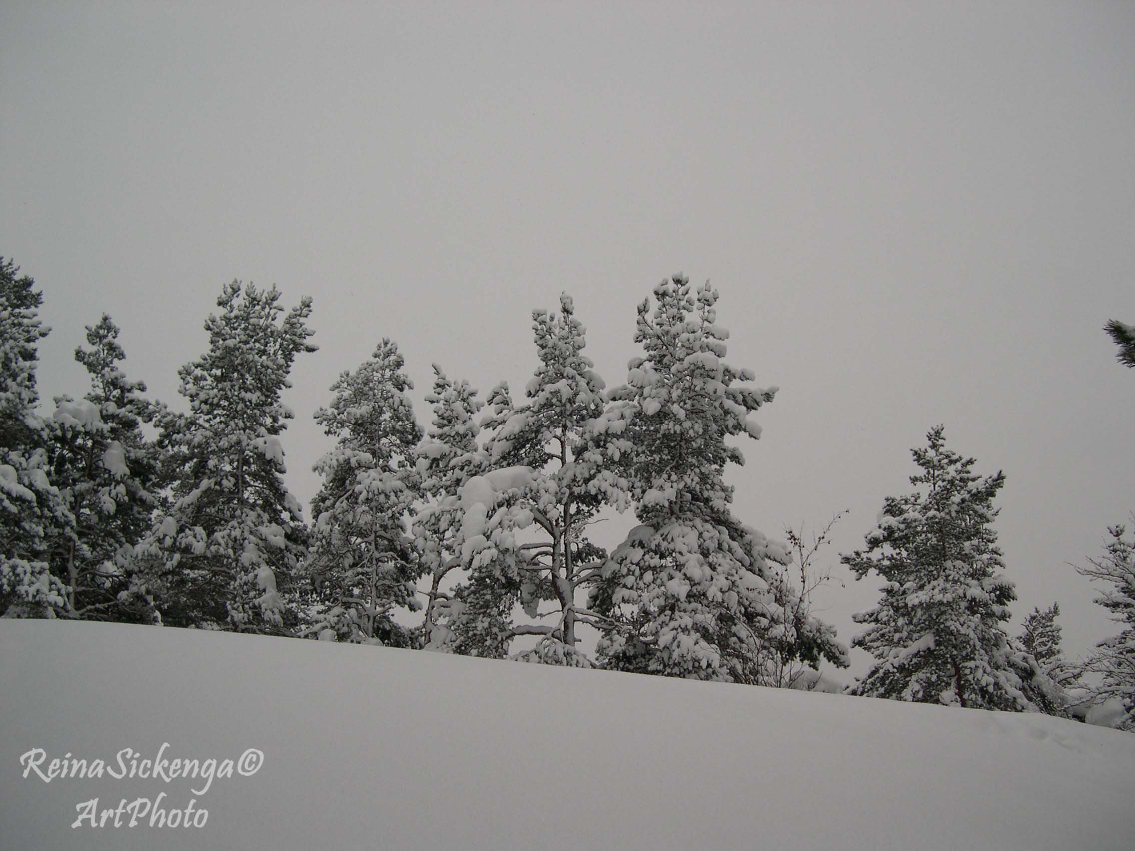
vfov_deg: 37.7
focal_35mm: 38
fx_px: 1246
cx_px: 568
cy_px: 426
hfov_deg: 49.0
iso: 100
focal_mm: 8
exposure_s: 1/207
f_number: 2.8
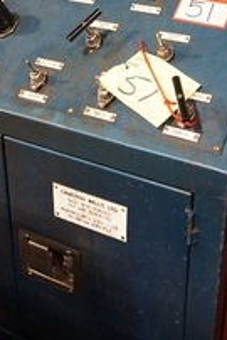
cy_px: 54
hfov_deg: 23.8
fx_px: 538
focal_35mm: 57
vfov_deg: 33.7
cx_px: 87
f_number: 3.5
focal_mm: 16
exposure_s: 1/80
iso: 3200
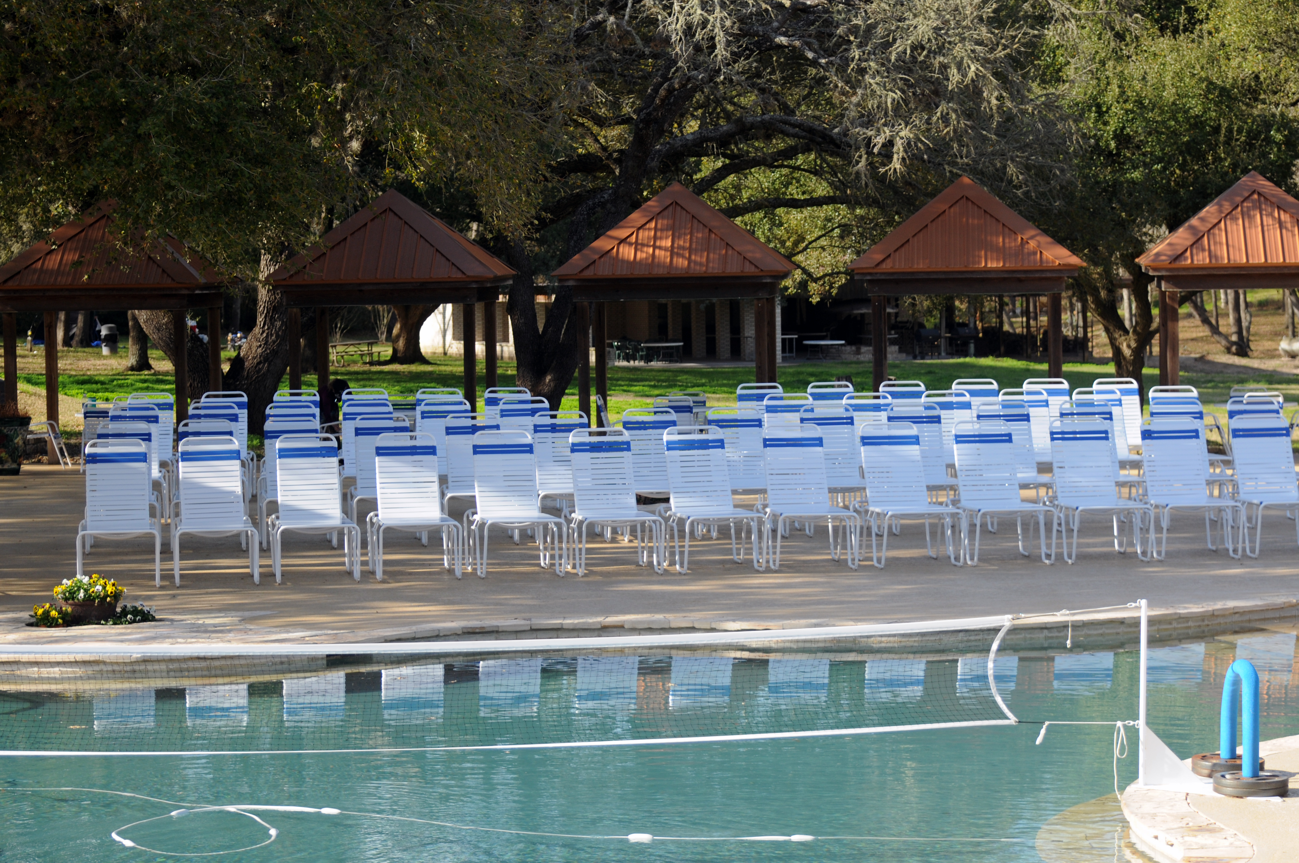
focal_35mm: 105
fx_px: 3784
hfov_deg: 19.5
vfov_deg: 13.0
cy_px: 432
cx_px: 650
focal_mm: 70
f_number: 4.5
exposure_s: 1/250
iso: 200
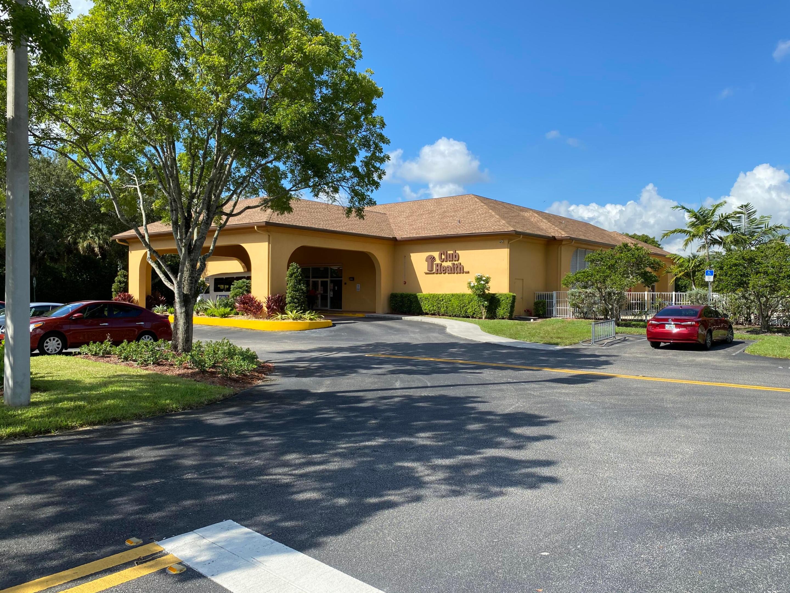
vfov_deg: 53.1
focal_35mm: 26
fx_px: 593
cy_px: 296
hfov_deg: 67.3
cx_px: 395
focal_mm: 4.25
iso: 32
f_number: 1.8
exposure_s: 1/2105
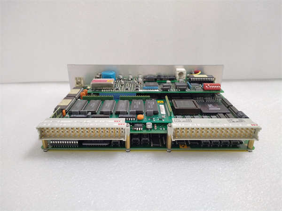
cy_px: 106
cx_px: 141
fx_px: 212
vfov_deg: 53.1
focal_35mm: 26
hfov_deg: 67.3
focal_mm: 4.75
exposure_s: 1/25
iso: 500
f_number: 1.8
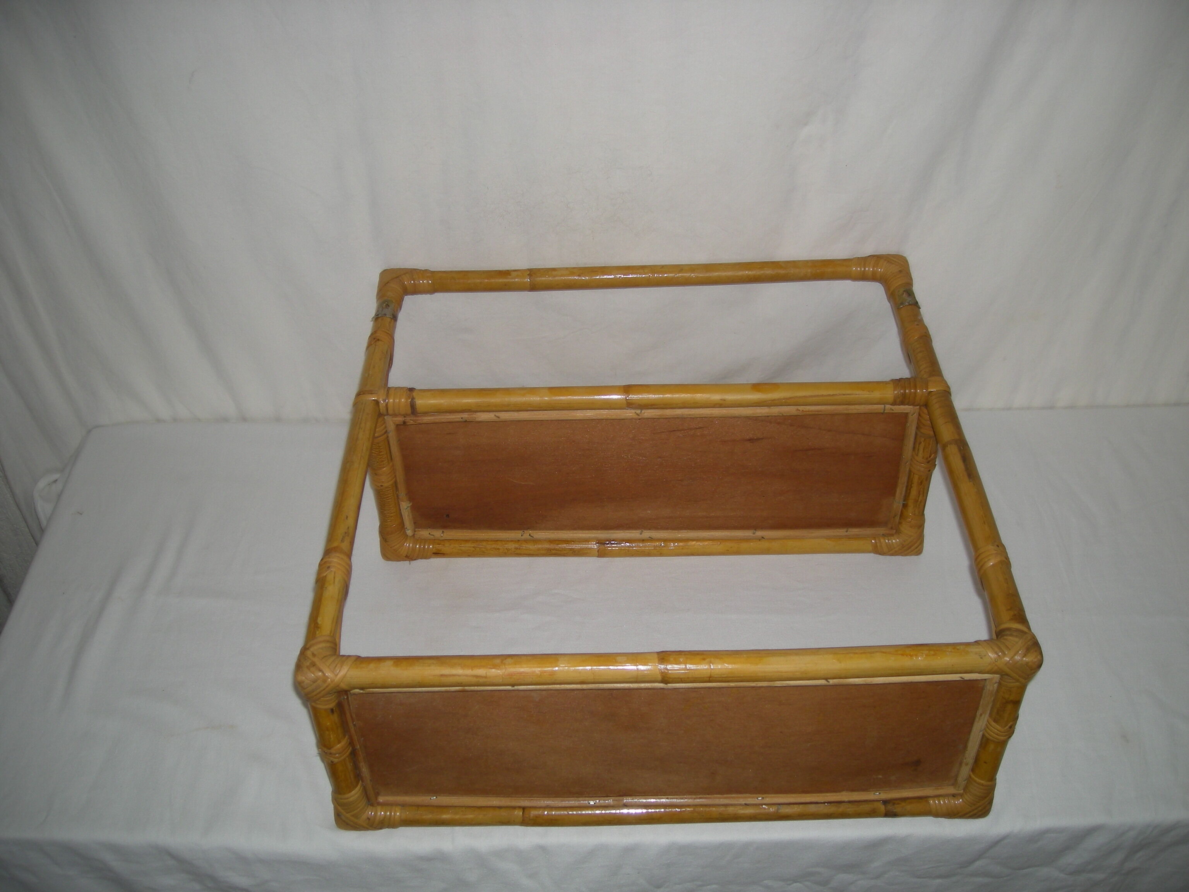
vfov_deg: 40.7
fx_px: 1202
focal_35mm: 35
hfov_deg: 52.6
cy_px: 446
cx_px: 594
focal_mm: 5.7
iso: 50
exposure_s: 1/43
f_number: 2.8
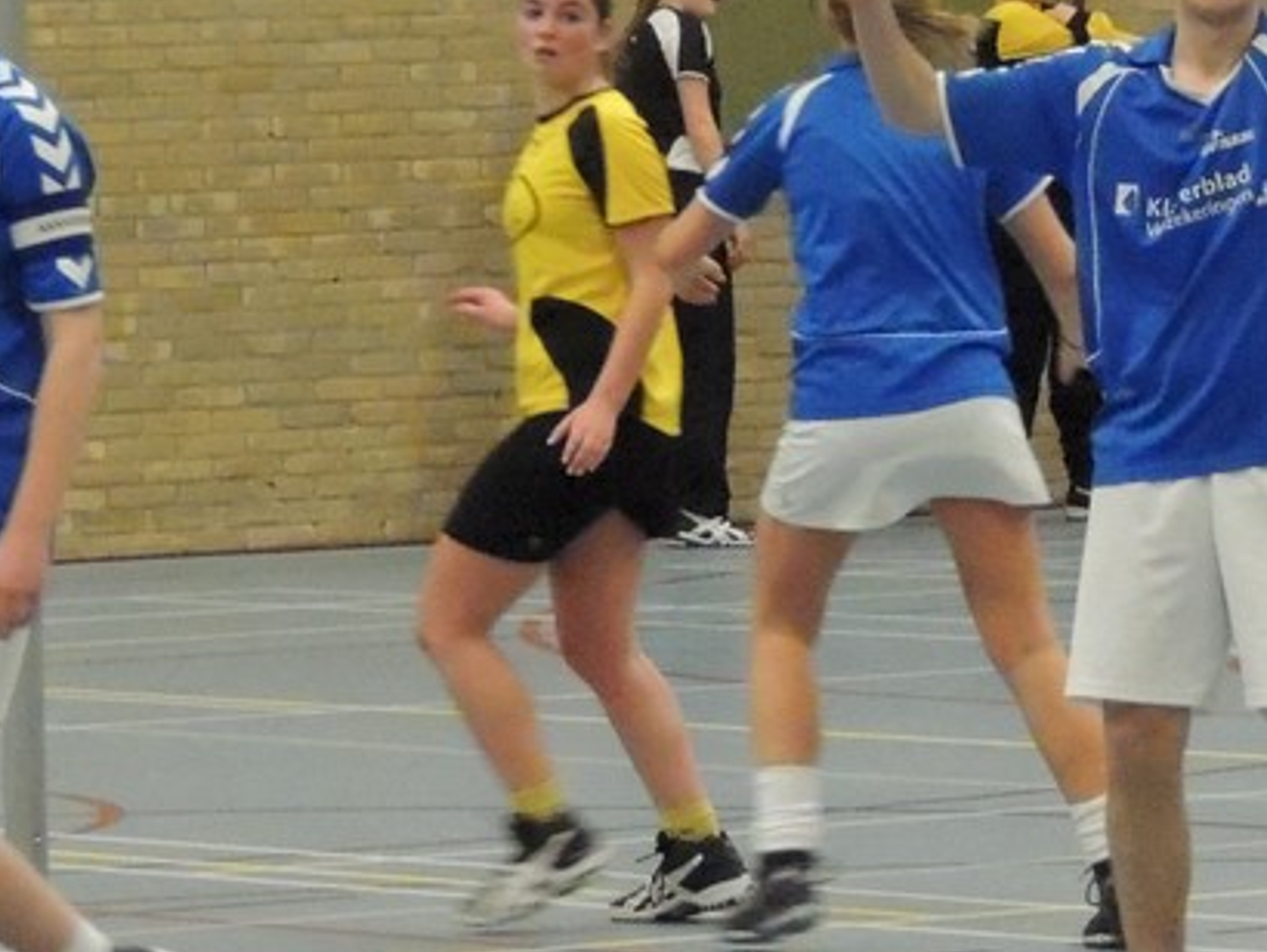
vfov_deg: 3.8
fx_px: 14173
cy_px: 263
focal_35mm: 387
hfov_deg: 5.1
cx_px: 436
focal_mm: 27.6
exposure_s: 1/100
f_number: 4.4
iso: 3200
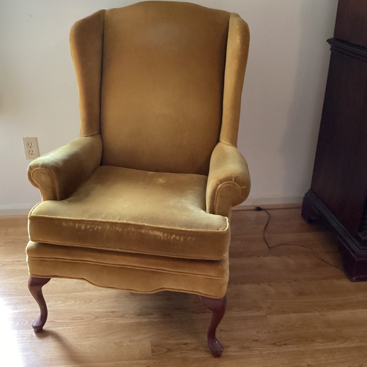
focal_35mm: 37
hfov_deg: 44.8
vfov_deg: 44.9
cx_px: 161
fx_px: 444
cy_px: 184
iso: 320
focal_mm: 3.3
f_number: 2.4
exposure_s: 1/60
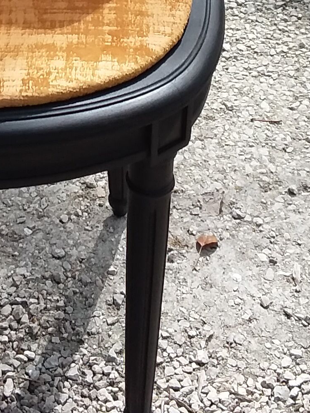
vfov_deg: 20.3
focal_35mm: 89
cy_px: -107
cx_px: 48
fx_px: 1062
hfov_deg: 16.4
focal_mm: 2.91
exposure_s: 1/944
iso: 40
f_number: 1.9
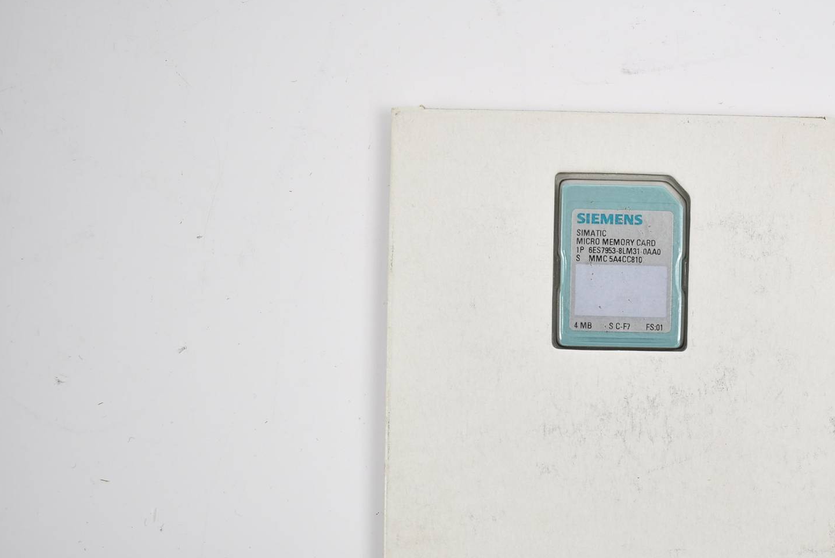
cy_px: 374
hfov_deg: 37.5
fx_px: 1201
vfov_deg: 26.0
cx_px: 609
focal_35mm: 52
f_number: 3.8
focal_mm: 23
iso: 100
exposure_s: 1/50
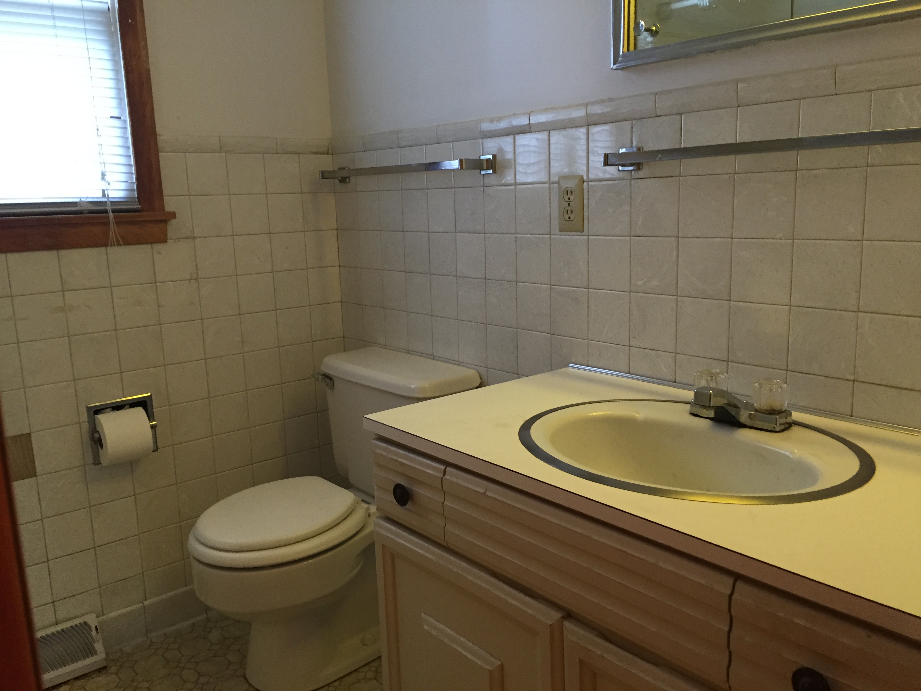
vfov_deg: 48.2
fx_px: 772
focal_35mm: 29
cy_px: 346
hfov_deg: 61.7
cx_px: 460
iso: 200
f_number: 2.2
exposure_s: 1/30
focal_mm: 4.15
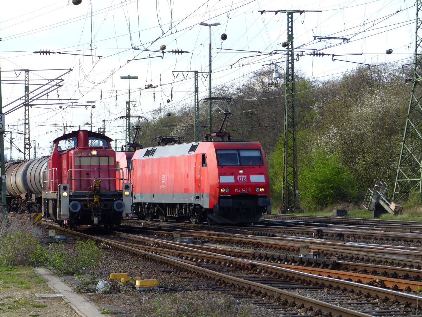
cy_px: 158
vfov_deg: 9.6
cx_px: 211
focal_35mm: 155
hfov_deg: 12.7
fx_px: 1890
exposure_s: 1/640
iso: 100
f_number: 2.8
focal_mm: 27.8
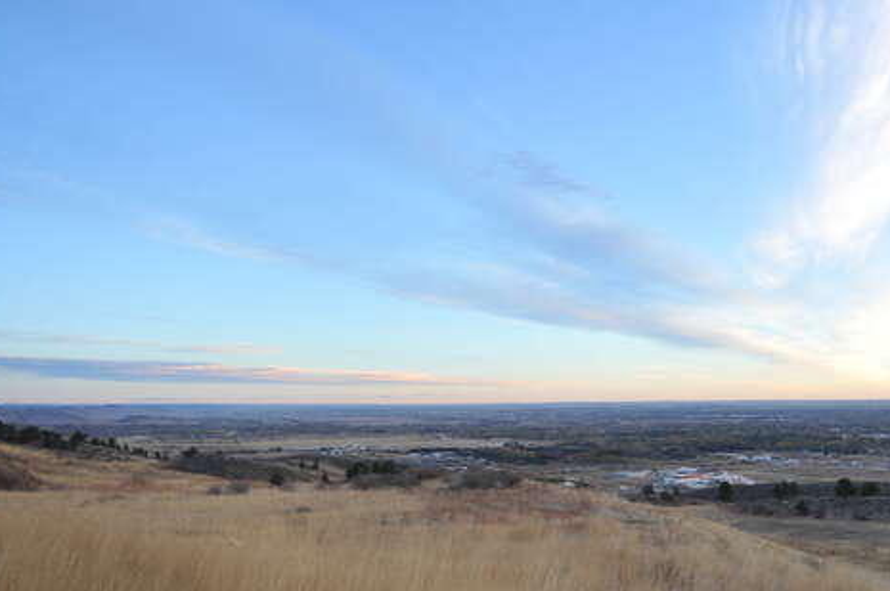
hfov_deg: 59.0
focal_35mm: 31
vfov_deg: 41.6
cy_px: 400
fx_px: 766
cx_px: 590
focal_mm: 18
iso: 200
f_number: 4
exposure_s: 1/80
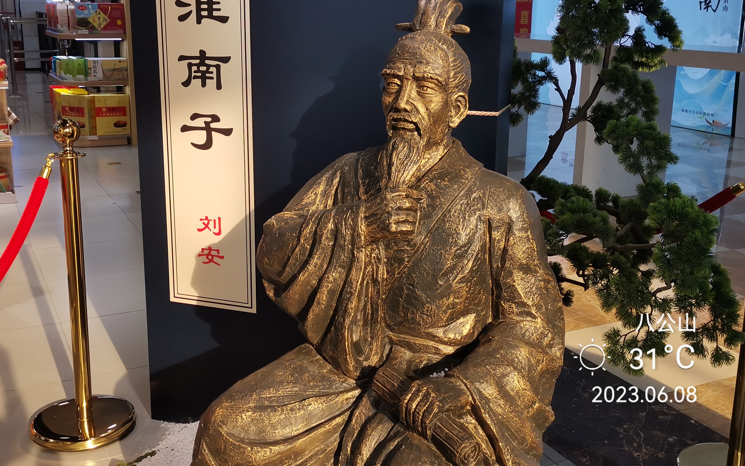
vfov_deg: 31.9
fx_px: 812
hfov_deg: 49.3
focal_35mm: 40
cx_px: 369
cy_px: 198
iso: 50
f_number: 1.8
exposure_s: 1/178
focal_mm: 4.75
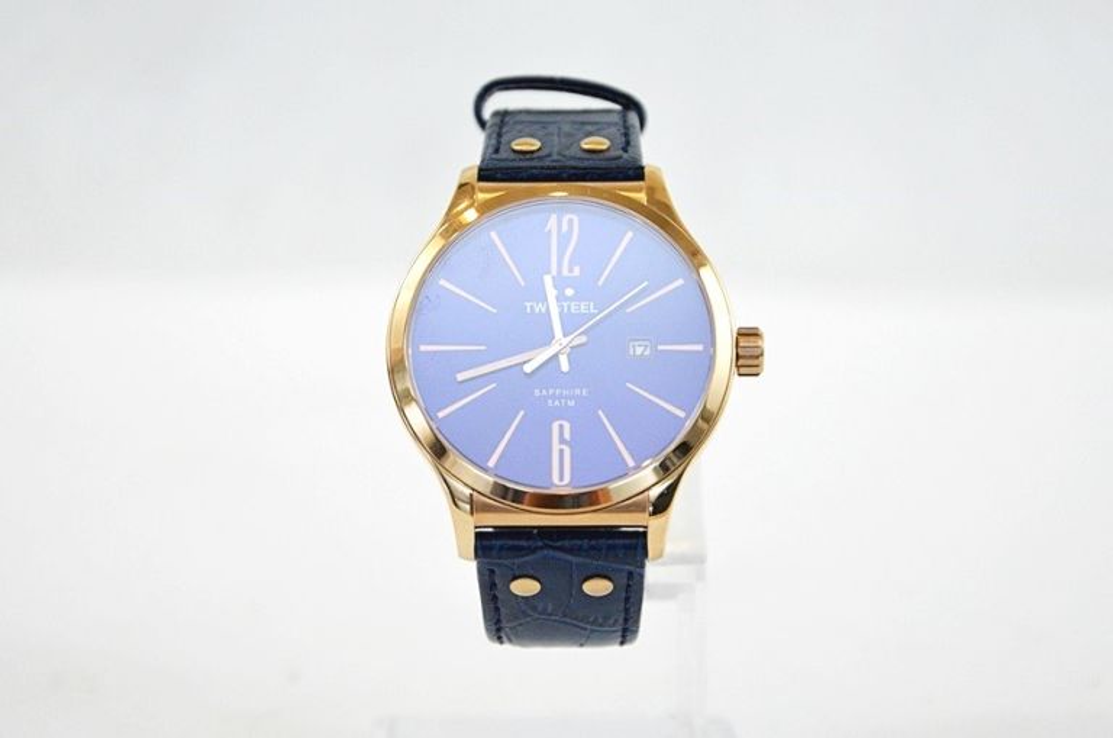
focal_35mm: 105
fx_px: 3240
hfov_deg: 19.5
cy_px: 369
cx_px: 556
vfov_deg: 13.0
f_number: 5.3
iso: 1600
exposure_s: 1/250
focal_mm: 70
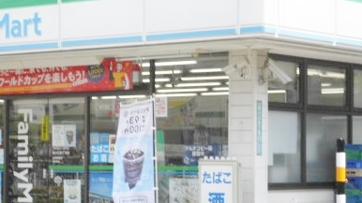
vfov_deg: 8.7
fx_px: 1334
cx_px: 101
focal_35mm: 139
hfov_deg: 15.4
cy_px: 124
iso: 64
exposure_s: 1/125
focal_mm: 13.9
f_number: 5.9
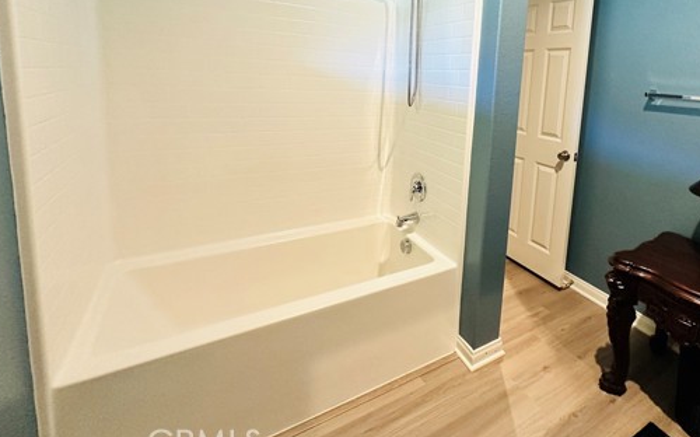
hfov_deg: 86.7
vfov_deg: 59.8
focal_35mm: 19
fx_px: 362
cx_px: 427
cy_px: 126
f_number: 2.2
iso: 320
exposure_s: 1/60
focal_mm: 2.22
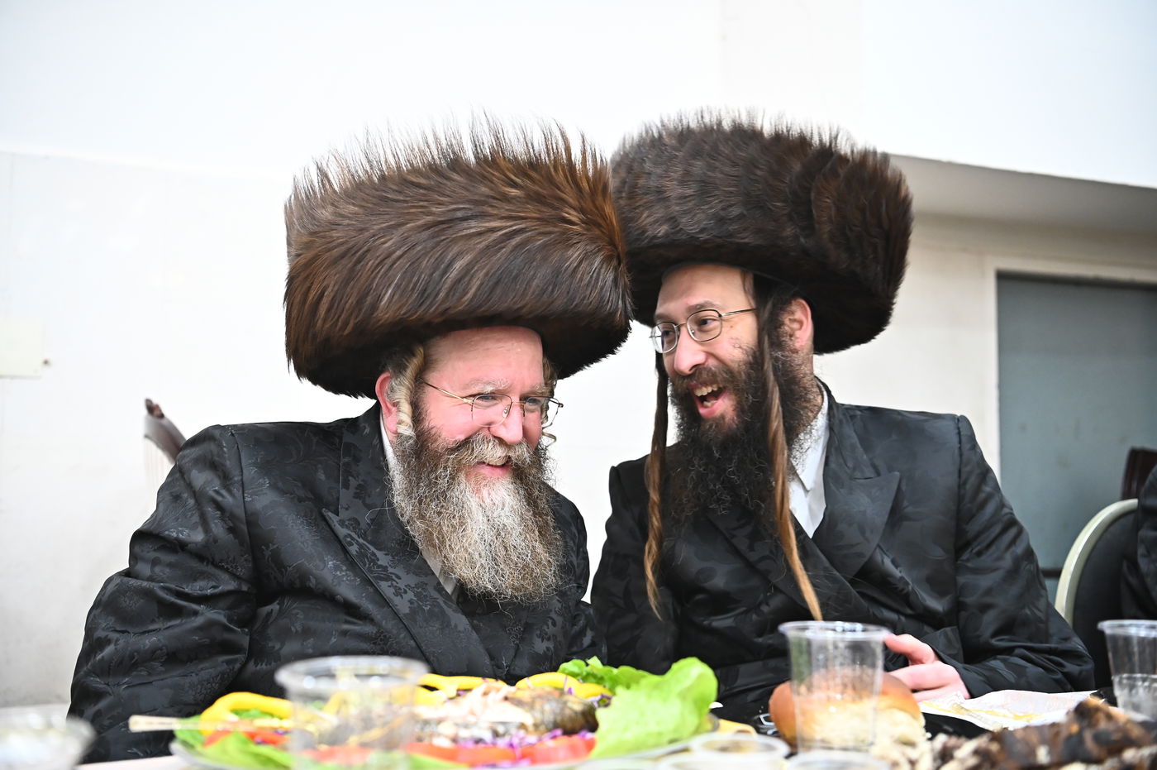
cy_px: 385
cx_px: 578
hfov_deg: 46.4
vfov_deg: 31.8
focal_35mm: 42
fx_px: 1349
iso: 2500
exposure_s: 1/200
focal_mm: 42
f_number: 3.5
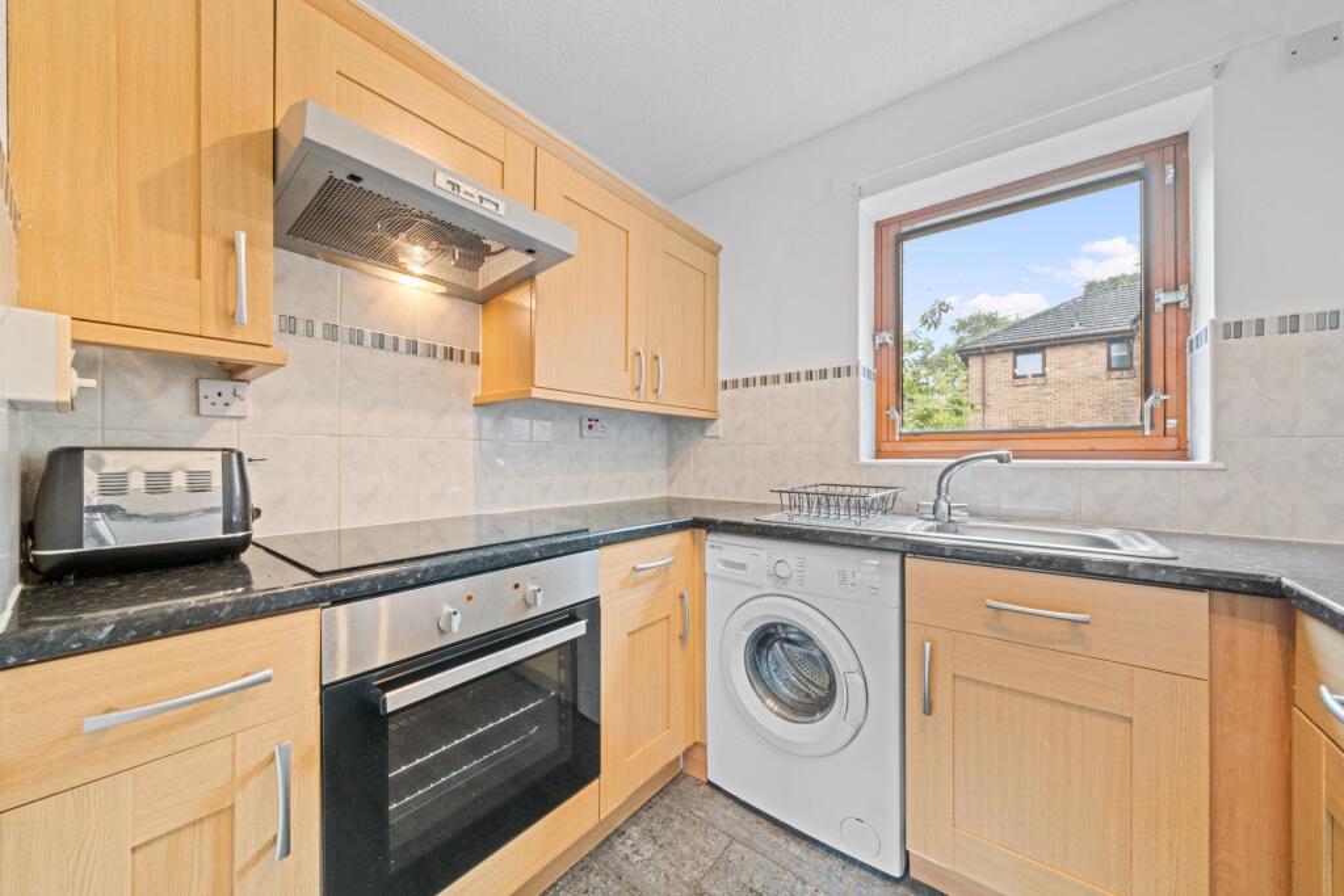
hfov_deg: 112.6
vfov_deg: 90.0
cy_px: 448
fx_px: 448
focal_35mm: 12
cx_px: 672
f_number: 20
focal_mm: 12
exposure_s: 1.6
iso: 800
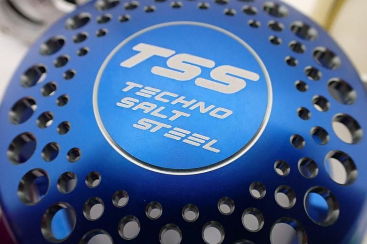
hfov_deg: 58.7
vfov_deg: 41.0
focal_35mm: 32
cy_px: 138
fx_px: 326
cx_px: 181
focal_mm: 5.4
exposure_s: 1/40
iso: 800
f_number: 2.3
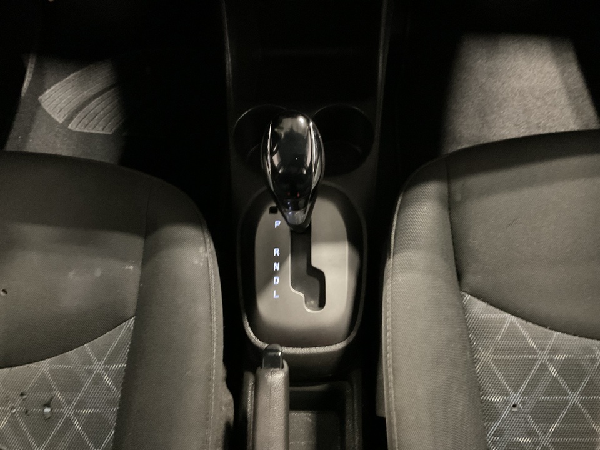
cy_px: 225
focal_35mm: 29
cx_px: 300
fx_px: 503
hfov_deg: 61.7
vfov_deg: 48.2
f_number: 1.8
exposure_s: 1/15
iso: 640
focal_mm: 3
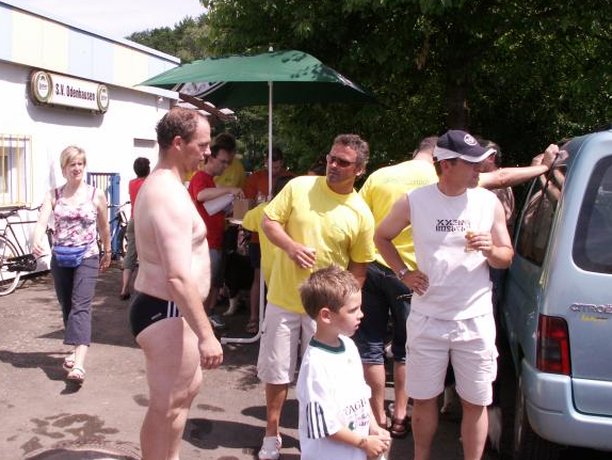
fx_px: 690
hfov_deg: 47.8
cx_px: 276
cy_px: 210
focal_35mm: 39
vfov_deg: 36.8
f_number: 4
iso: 50
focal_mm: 5.86
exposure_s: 1/500
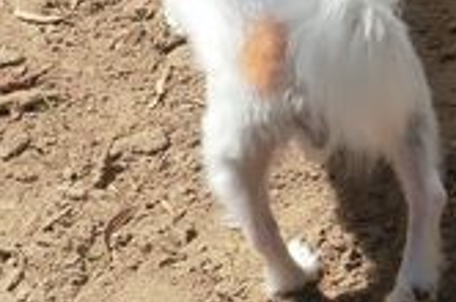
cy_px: 88
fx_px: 2857
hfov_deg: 9.1
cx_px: 379
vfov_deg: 6.1
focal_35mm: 226
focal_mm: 10.7
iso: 200
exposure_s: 1/1000
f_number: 5
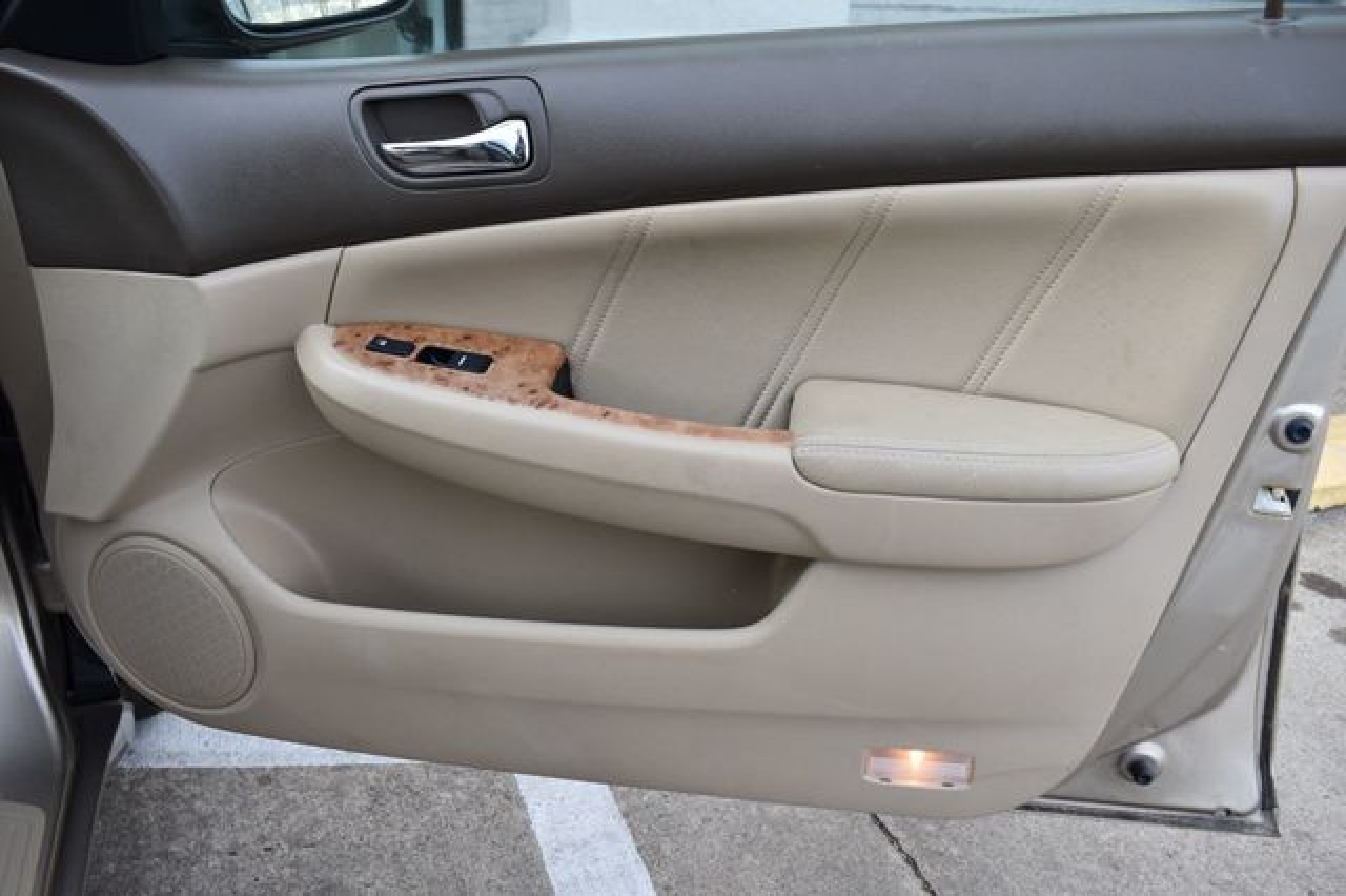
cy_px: 448
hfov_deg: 62.0
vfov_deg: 43.6
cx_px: 673
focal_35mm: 30
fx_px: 1121
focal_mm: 20
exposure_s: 1/160
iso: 200
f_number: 5.6
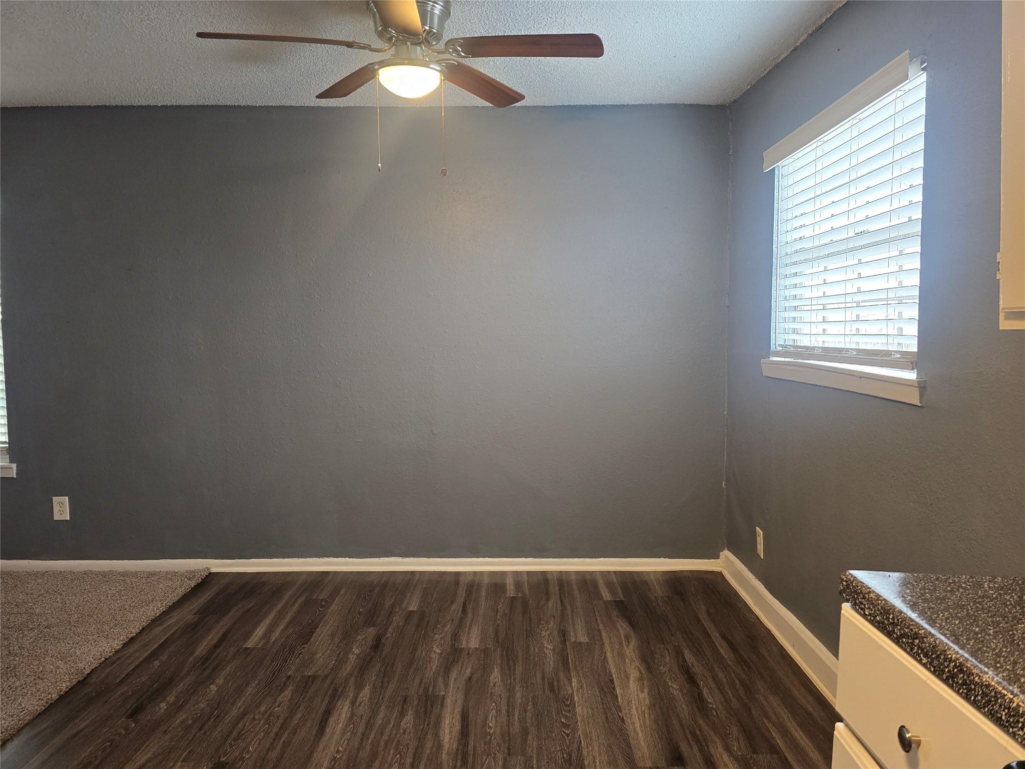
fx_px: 681
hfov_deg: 73.9
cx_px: 512
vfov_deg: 58.9
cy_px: 384
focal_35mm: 23
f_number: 1.7
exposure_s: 1/120
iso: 400
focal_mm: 6.3
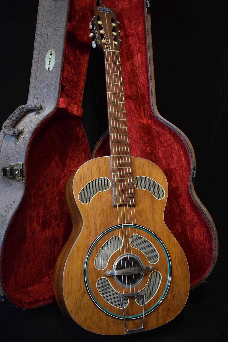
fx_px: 385
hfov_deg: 33.0
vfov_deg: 47.9
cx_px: 114
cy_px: 171
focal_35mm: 40
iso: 2500
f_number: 4
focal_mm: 27
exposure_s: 1/60
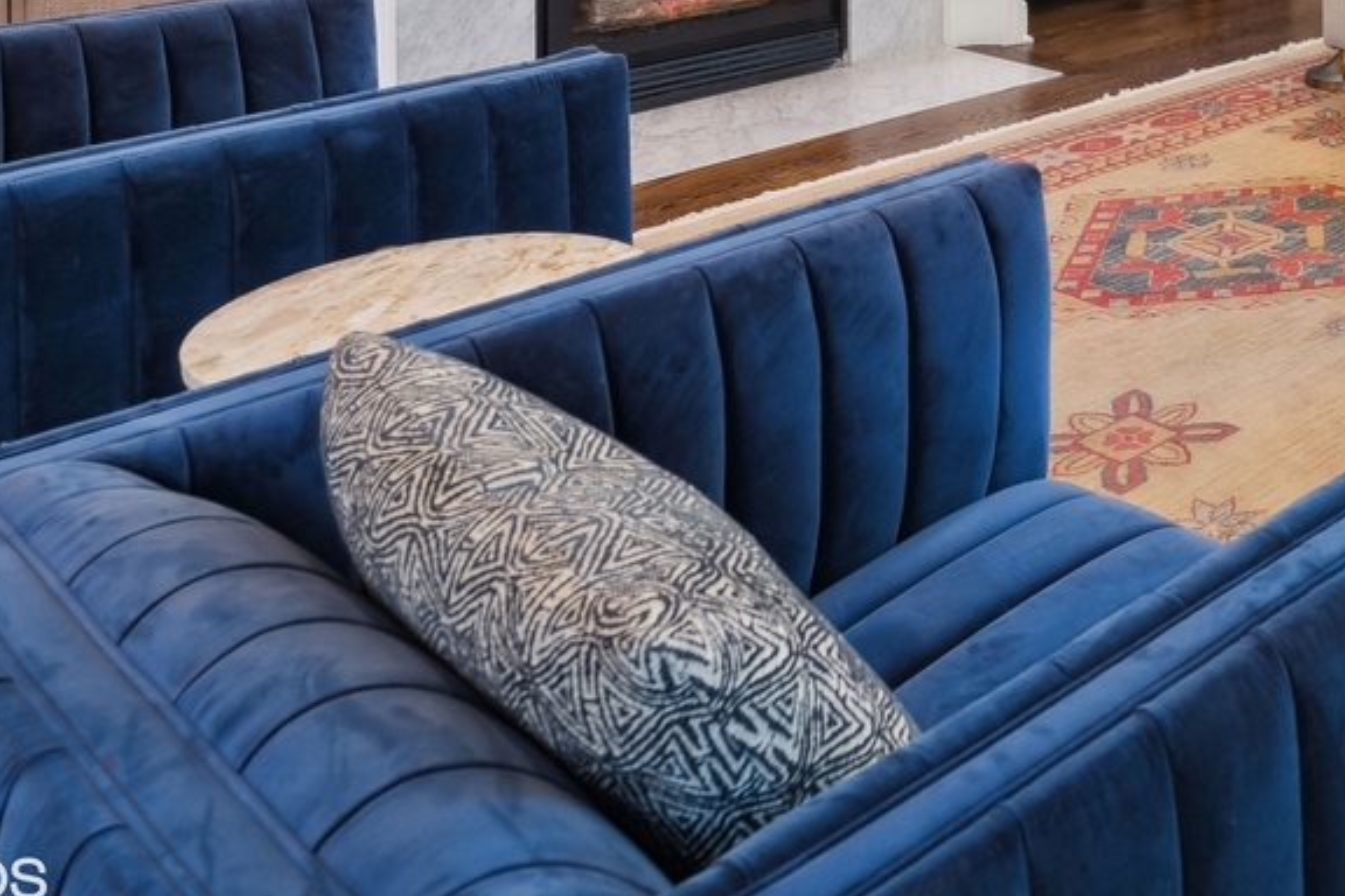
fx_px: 1681
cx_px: 1469
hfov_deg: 36.9
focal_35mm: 45
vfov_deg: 24.8
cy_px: -345
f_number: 7.1
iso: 320
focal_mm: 16
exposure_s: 1/30
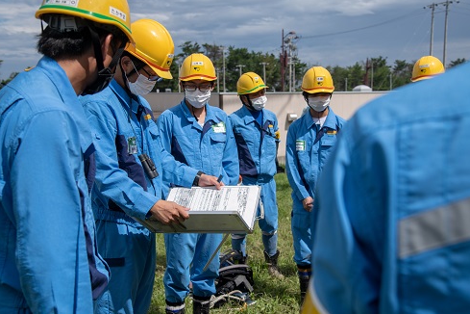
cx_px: 237
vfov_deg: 29.9
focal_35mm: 45
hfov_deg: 43.6
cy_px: 157
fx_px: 587
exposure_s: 1/3200
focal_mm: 44
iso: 200
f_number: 5.6
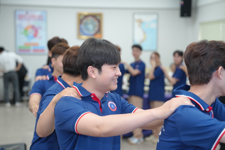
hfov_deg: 28.8
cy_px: 75
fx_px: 437
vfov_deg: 19.5
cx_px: 112
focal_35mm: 70
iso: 1000
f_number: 2.8
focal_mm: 70
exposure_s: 1/250
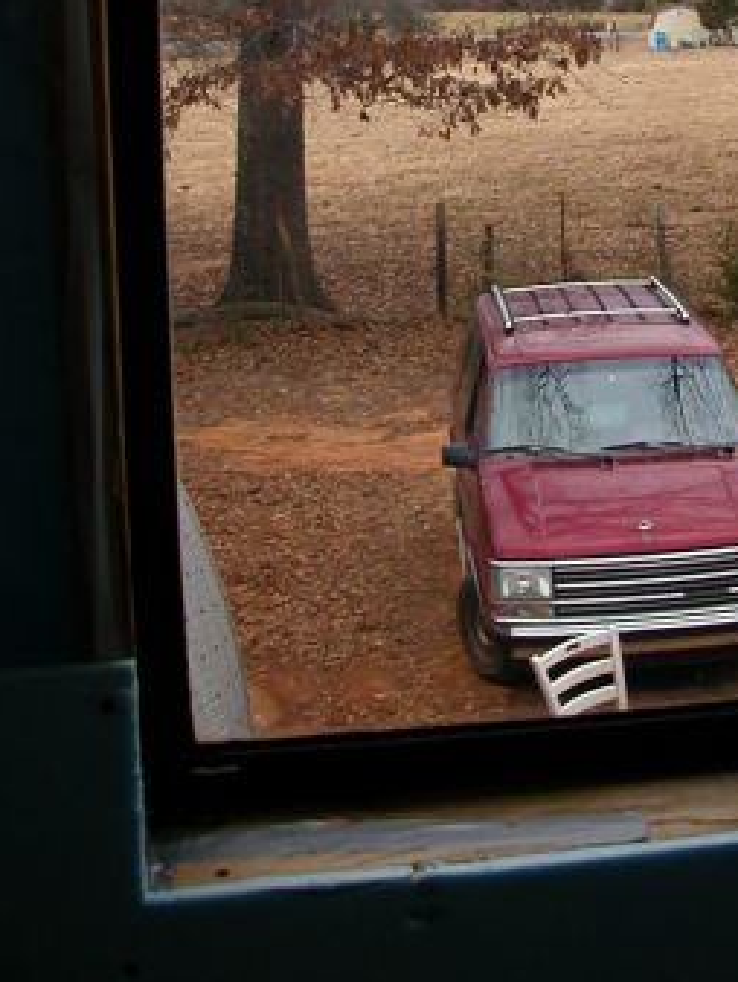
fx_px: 1987
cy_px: 64
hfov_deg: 20.9
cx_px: 549
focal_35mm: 70
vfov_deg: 26.6
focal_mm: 5.6
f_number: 2.7
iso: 100
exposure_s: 1/164
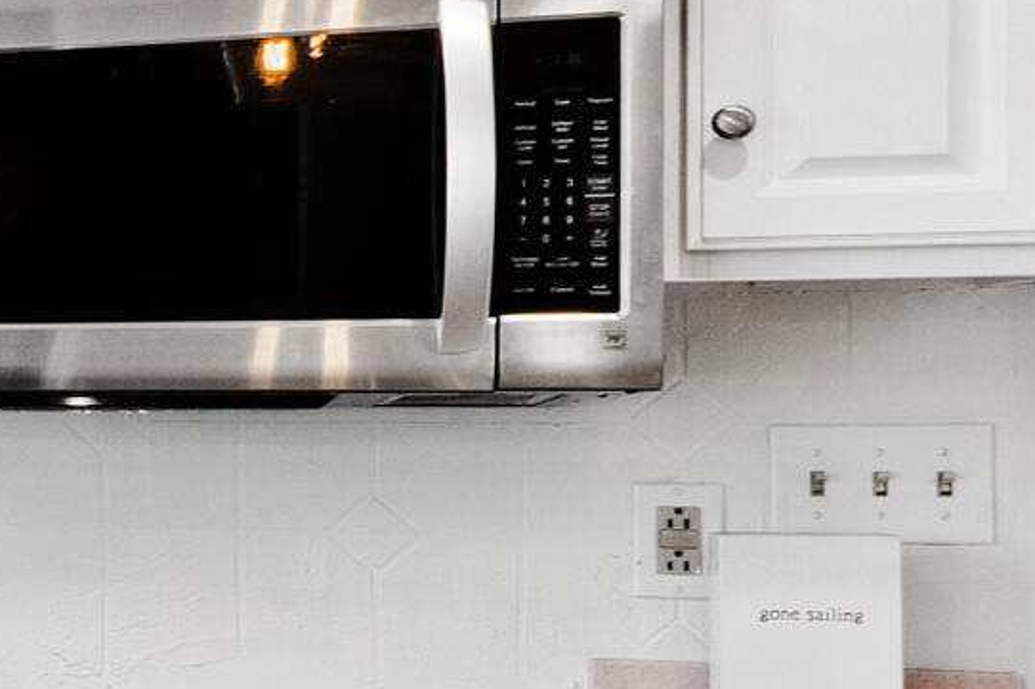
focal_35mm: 83
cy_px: 523
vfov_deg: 16.4
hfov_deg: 14.5
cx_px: -1518
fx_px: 2385
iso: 100
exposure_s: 1/3
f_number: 8
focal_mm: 10
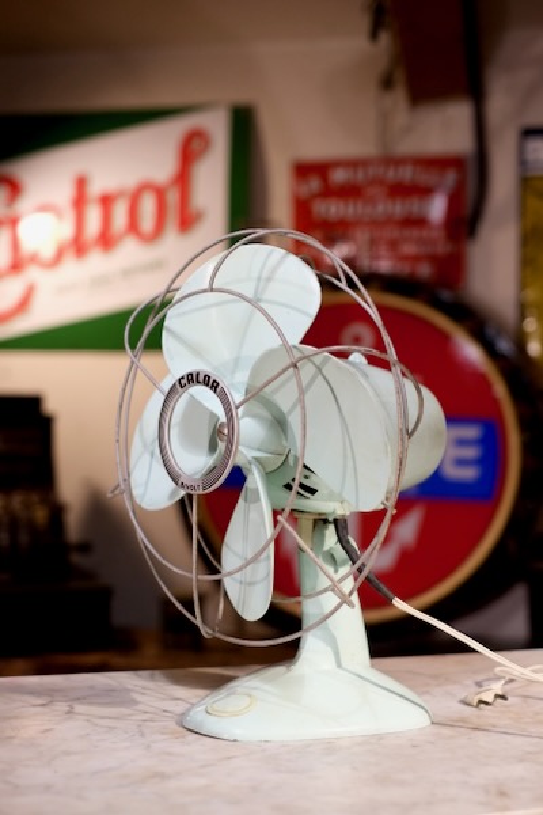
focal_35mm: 53
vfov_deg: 37.5
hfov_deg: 25.5
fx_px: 1199
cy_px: 408
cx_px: 272
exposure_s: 1/250
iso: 1250
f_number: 2.2
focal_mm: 35
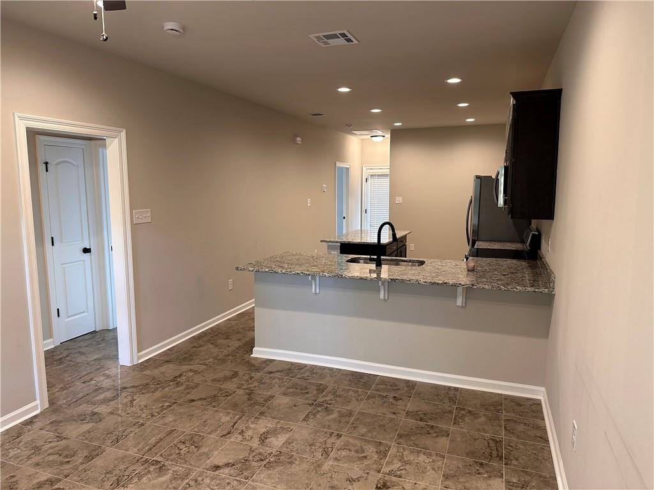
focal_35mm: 24
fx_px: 453
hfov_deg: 71.6
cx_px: 327
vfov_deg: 56.8
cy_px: 245
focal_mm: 6.86
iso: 125
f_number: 1.78
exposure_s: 1/60
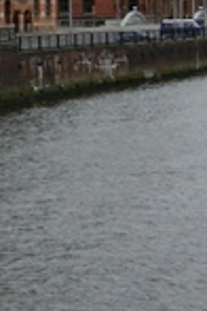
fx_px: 1285
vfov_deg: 13.3
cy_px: -102
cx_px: -65
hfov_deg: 9.1
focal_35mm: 149
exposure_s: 1/800
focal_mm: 5.9
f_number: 3.8
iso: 160
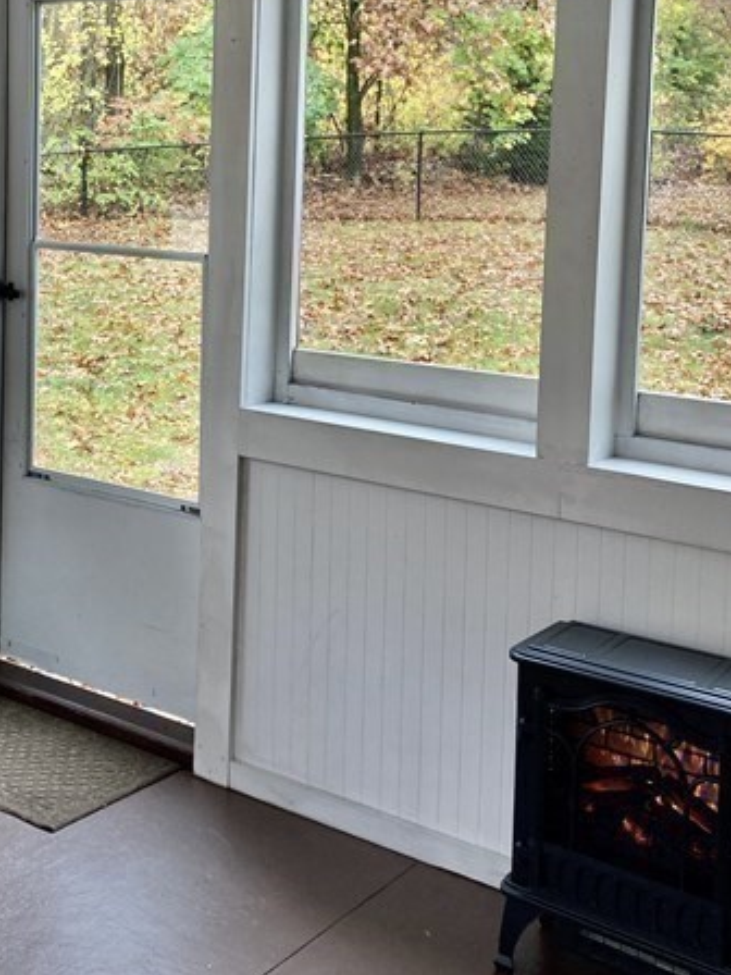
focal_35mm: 48
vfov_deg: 38.9
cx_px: 265
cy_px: 283
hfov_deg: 30.1
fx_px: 1352
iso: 64
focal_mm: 3.99
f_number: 1.8
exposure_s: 1/60
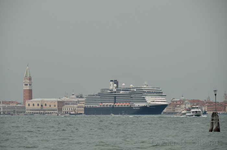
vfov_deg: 6.1
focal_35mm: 225
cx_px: 114
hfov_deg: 9.2
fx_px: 1415
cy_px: 75
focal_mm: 150
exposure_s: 1/800
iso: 100
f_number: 6.3
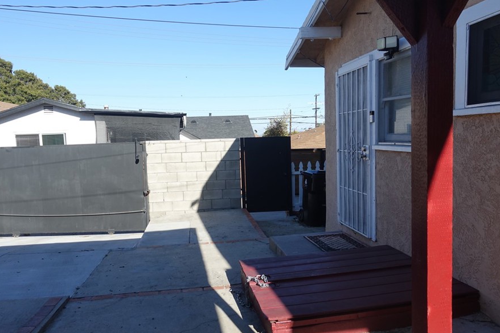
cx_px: 240
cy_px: 176
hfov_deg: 65.5
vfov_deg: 46.4
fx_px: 389
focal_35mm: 28
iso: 125
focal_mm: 8.8
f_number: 4
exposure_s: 1/640
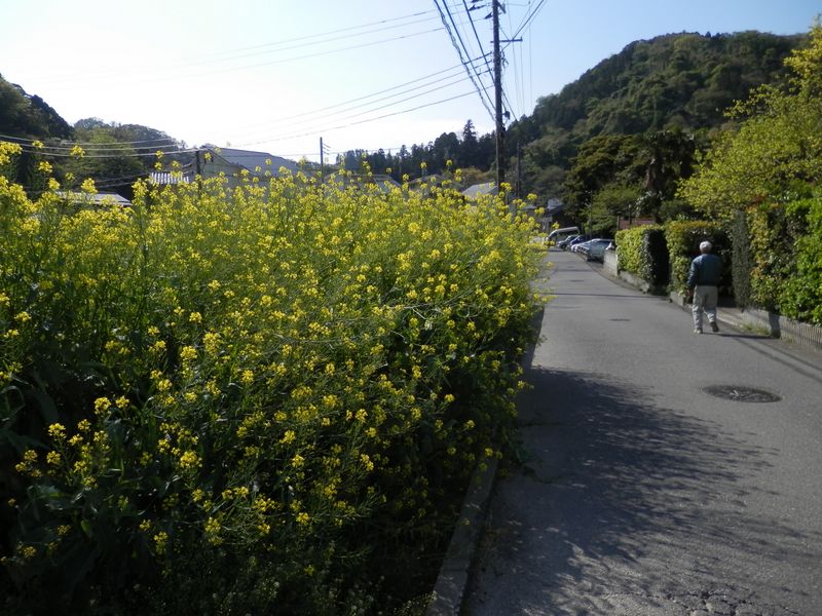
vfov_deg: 54.9
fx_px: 594
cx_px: 411
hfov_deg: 69.4
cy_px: 308
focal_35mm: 25
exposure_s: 1/125
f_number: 8.7
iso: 80
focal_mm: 4.5
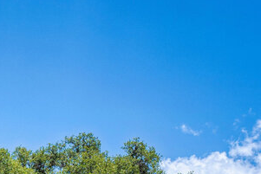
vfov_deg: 12.8
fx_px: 624
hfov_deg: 20.2
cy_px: 396
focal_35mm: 86
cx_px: -133
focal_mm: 16
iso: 100
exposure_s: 1/1600
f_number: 7.1
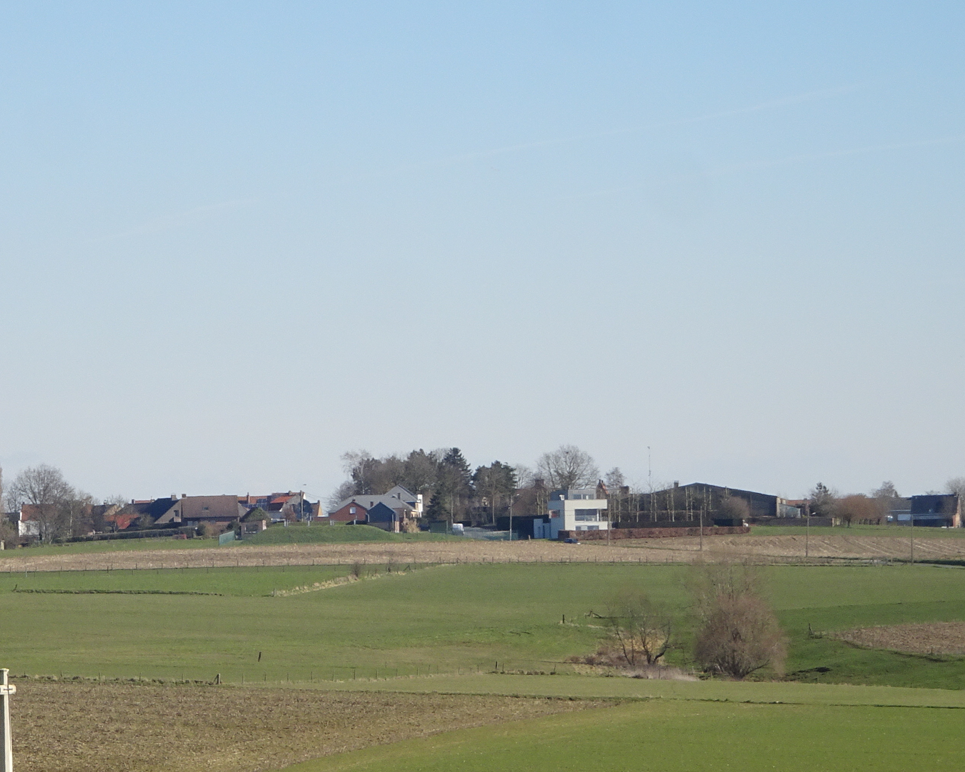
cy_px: 687
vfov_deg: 7.1
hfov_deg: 8.9
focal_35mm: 216
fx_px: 6169
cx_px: 152
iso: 80
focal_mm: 19.68
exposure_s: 1/400
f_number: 5.6
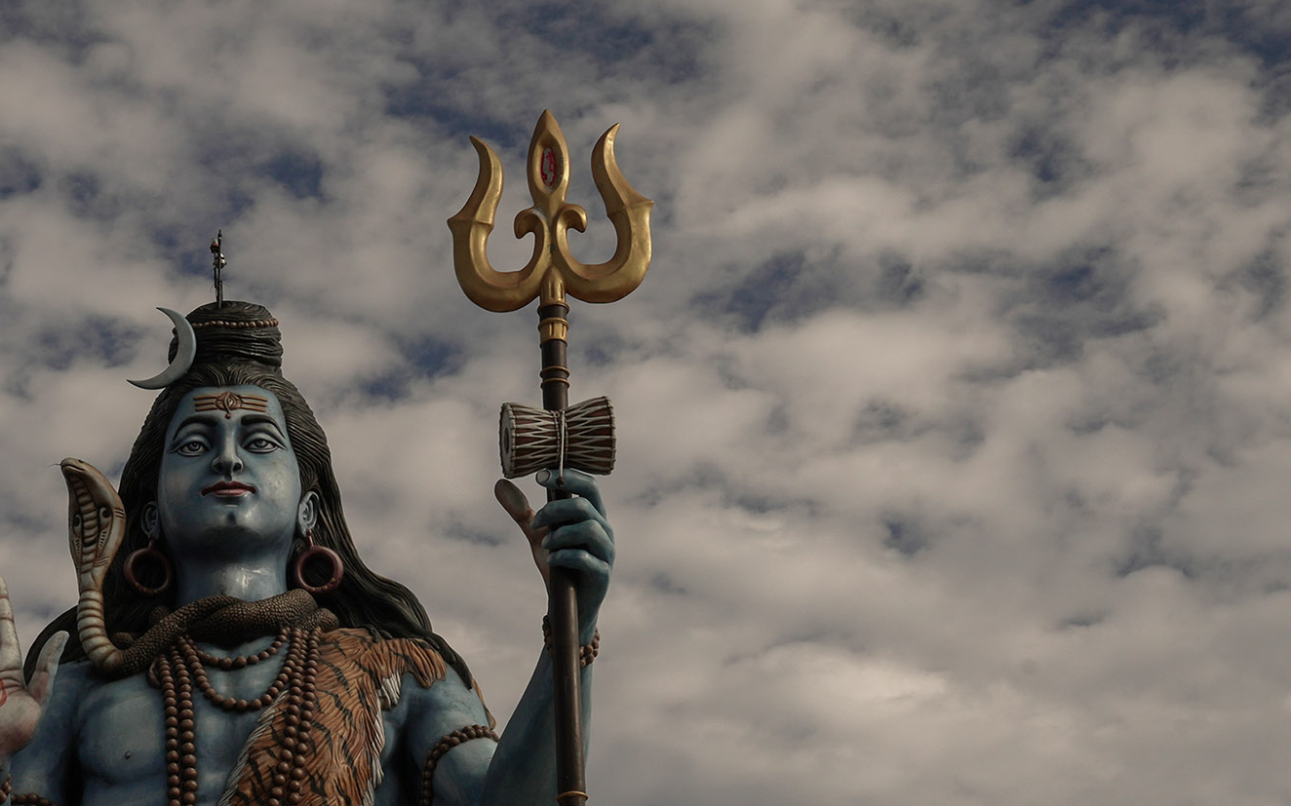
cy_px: 778
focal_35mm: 77
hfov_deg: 26.2
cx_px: 224
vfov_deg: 16.6
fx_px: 2715
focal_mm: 40.1
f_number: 13
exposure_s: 1/640
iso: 160
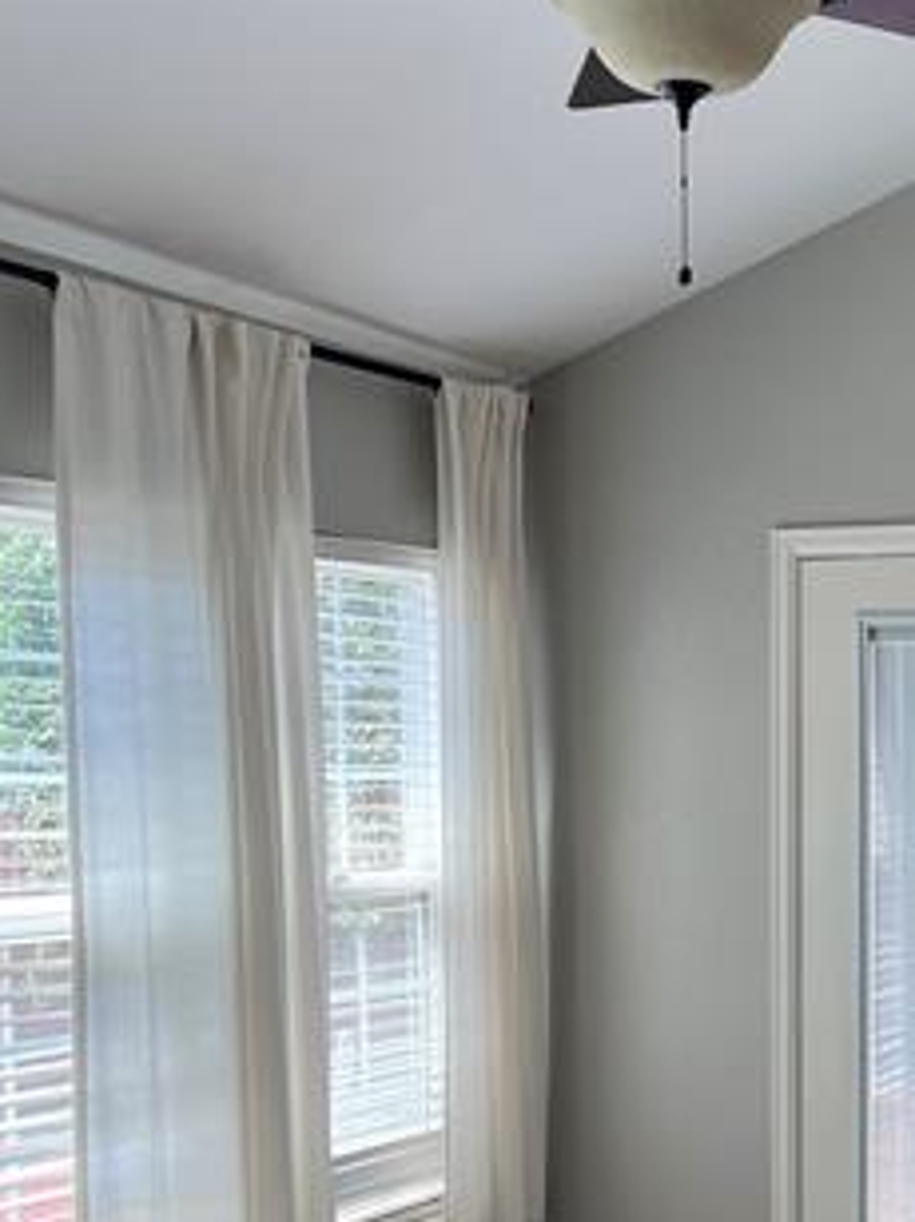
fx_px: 2292
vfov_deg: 29.3
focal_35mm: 65
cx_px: 851
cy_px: 939
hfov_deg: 22.0
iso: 40
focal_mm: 5.7
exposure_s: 1/187
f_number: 1.5
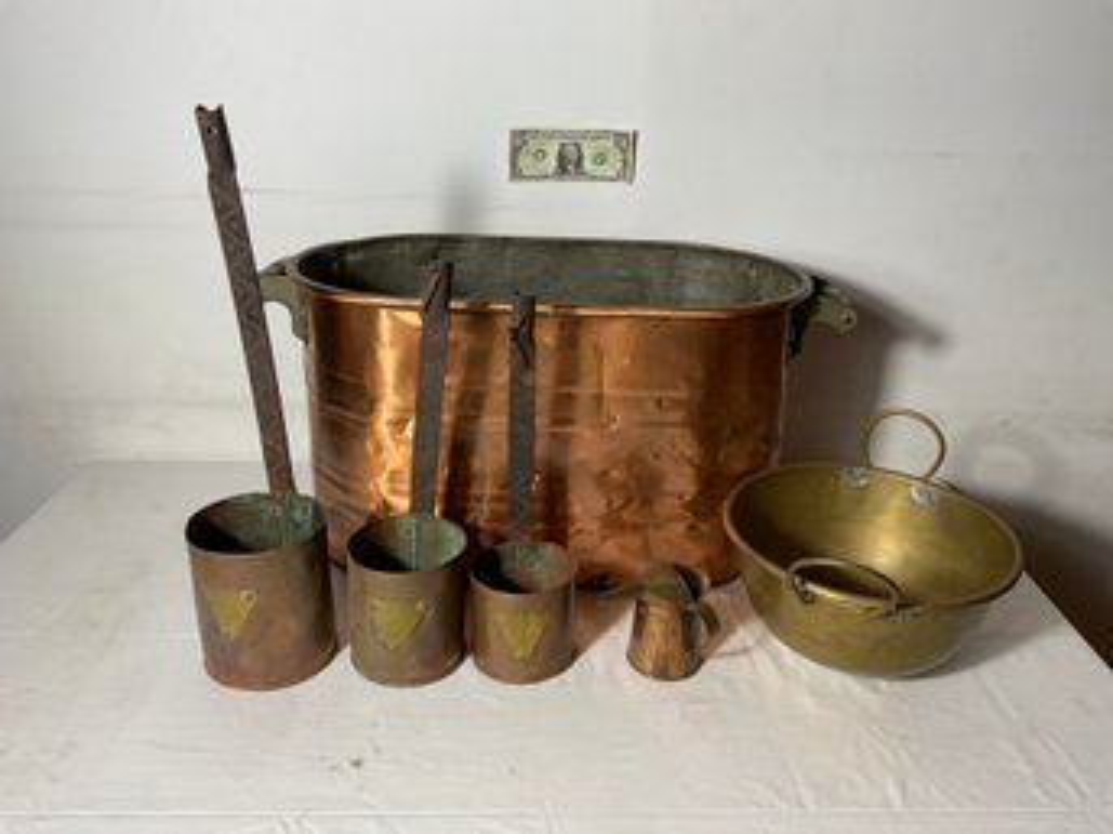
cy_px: 417
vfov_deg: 48.2
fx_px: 932
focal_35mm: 29
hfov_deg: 61.7
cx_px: 556
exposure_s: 1/120
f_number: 1.8
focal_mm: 3
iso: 50
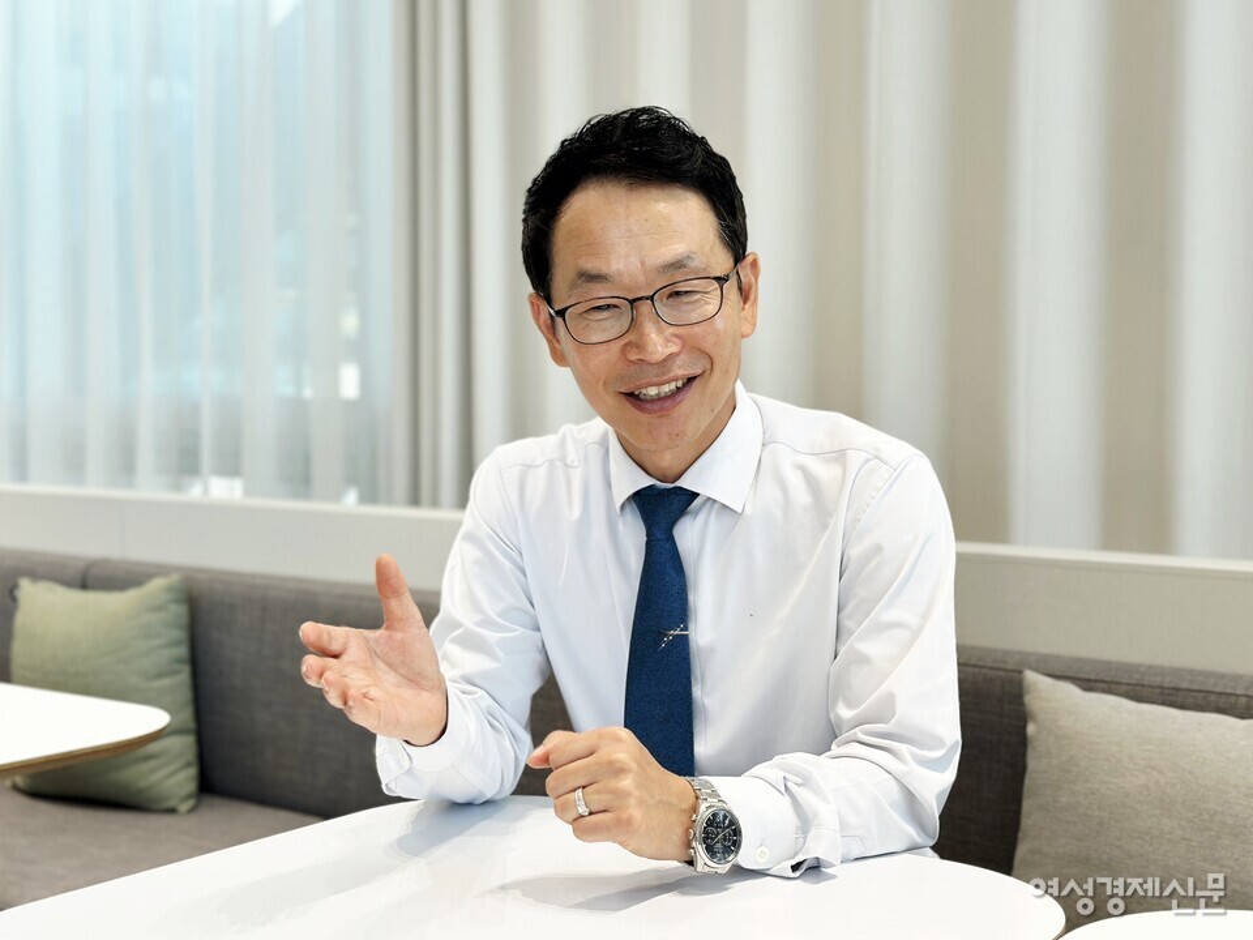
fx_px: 1737
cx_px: 626
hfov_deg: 39.7
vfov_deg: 30.3
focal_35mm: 48
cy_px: 470
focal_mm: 6.86
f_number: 1.78
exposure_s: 1/270
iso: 80
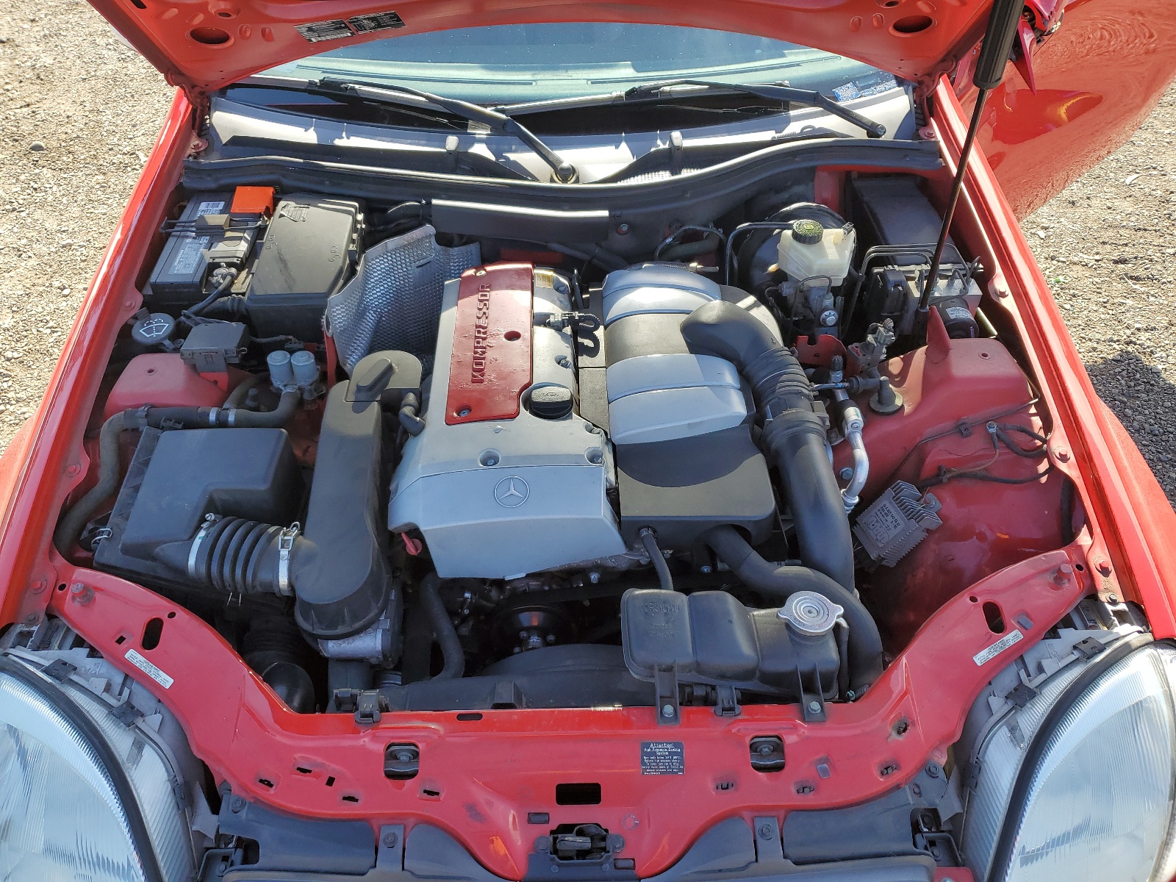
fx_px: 883
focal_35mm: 26
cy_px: 441
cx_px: 588
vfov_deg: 53.1
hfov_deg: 67.3
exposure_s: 1/625
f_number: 1.5
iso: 50
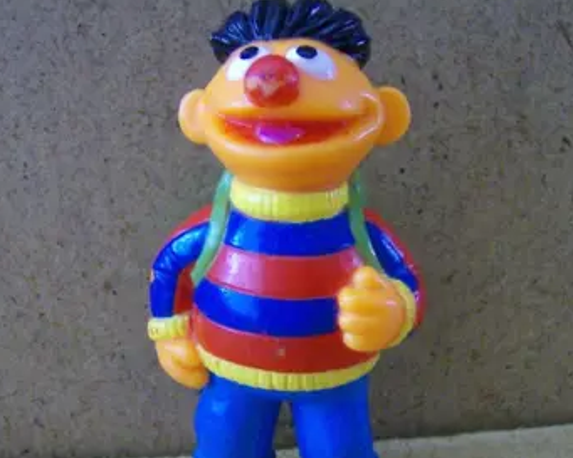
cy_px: 262
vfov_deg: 30.8
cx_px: 286
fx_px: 831
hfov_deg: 38.0
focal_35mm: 49
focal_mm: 6
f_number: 2.8
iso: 200
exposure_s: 1/42.7
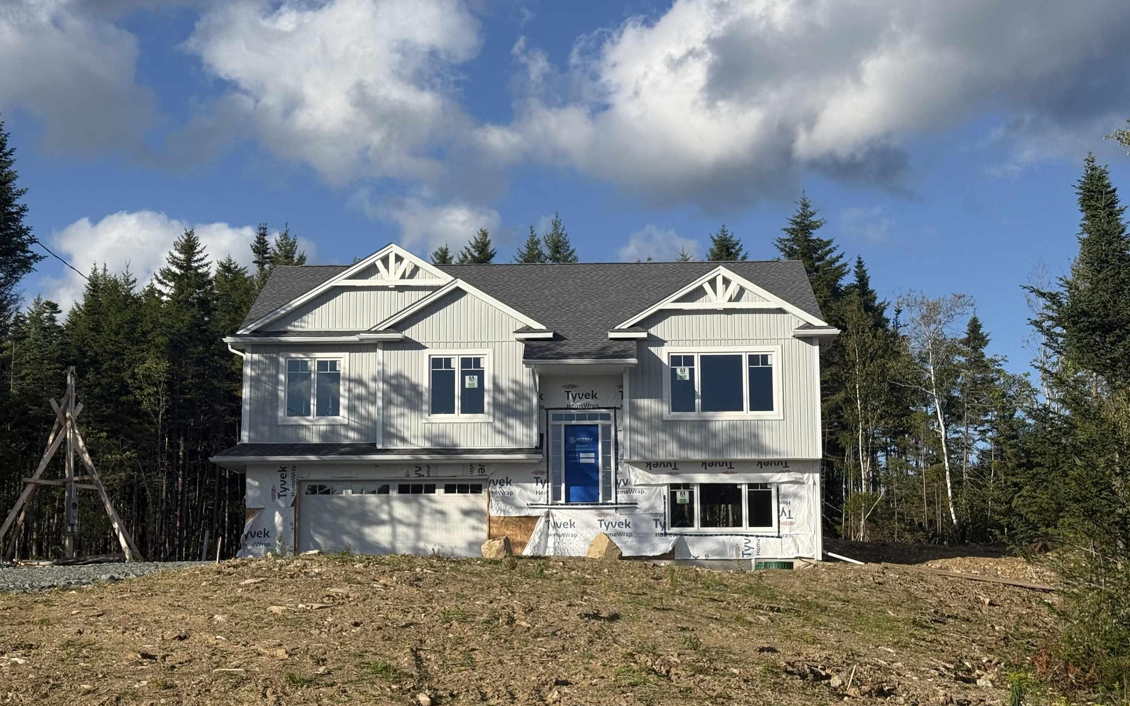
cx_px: 542
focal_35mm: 54
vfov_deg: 24.0
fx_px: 1663
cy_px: 374
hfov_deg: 37.5
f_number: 1.78
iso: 64
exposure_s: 1/6024
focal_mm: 6.76
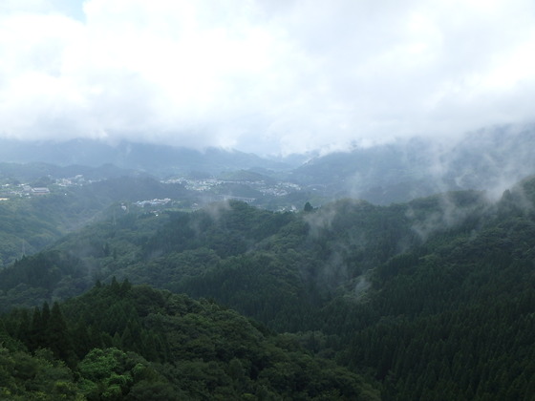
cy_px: 200
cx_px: 268
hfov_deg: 51.4
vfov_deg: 39.7
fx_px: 556
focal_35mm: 36
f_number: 5
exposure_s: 1/640
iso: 125
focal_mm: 6.4
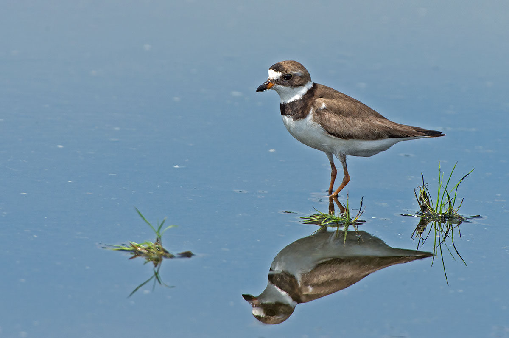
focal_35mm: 600
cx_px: 254
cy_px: 169
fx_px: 8470
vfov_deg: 2.3
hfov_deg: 3.4
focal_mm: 600
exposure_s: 1/1250
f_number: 10
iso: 640
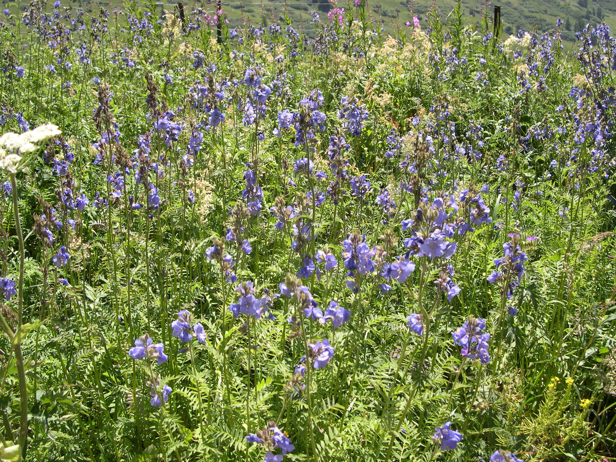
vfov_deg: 37.7
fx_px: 676
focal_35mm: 38
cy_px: 231
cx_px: 308
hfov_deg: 49.0
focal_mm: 8
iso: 100
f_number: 7.6
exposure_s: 1/94
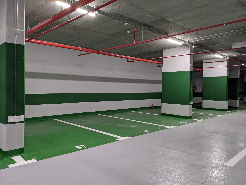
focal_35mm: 27
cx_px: 123
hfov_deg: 65.3
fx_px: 192
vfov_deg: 51.4
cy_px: 92
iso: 182
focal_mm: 4.38
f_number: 1.73
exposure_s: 1/33.3
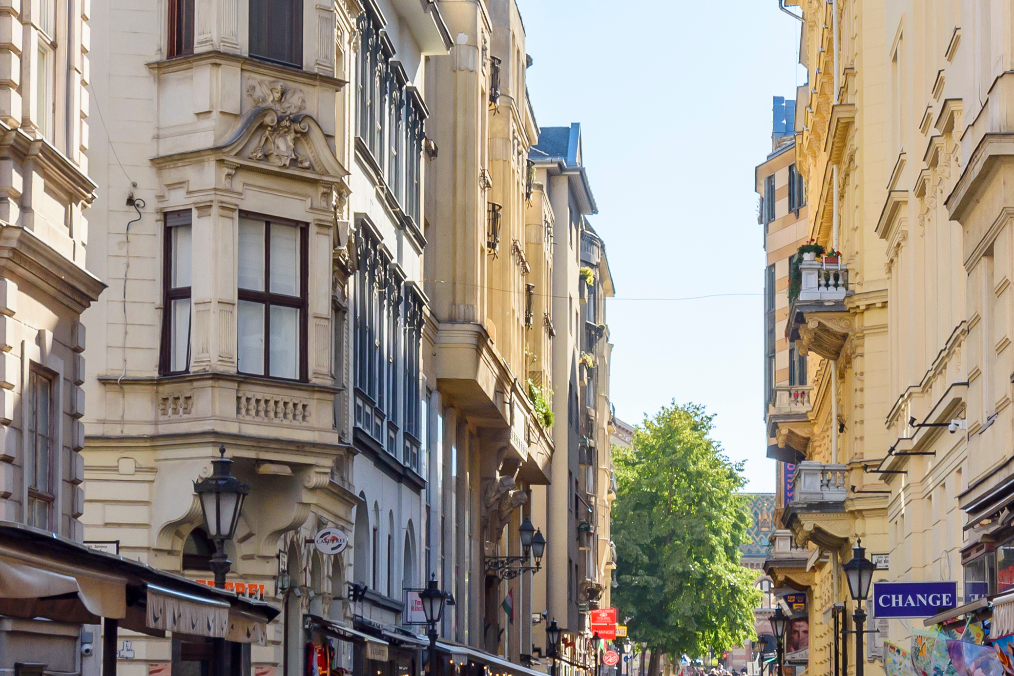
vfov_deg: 13.1
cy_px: 206
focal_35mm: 104
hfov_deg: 19.6
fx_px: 2929
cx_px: 437
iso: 125
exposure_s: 1/160
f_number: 11
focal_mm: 24
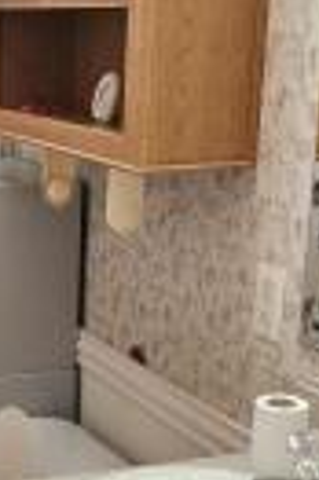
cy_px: 341
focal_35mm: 82
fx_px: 1093
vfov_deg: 24.6
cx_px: -66
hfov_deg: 16.0
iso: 160
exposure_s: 1/180
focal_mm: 6.3
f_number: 1.7
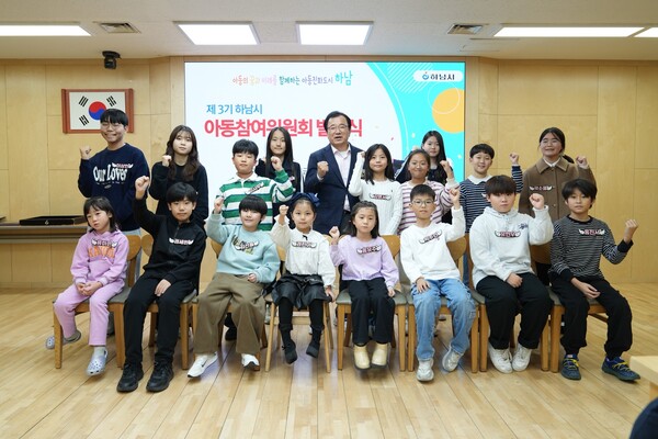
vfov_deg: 53.1
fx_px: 439
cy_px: 220
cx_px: 329
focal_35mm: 24
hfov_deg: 73.7
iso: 125
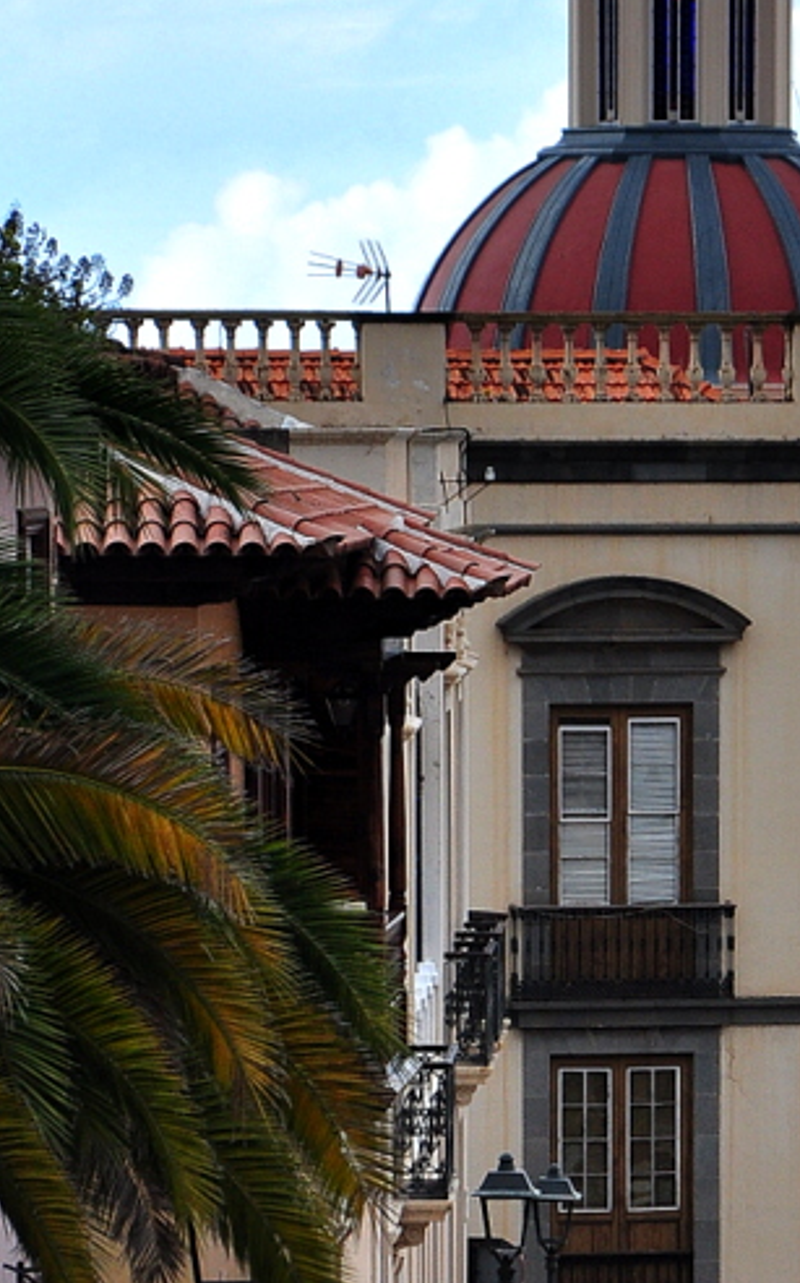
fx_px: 10408
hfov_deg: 4.4
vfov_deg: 7.0
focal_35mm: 298
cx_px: 661
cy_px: 973
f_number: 6.3
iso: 400
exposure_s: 1/640
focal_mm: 80
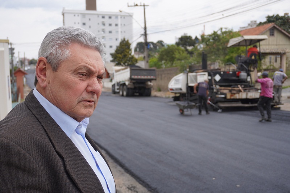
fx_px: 326
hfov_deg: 47.9
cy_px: 96
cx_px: 145
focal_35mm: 40
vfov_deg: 33.0
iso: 100
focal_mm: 27
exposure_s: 1/200
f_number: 4.5
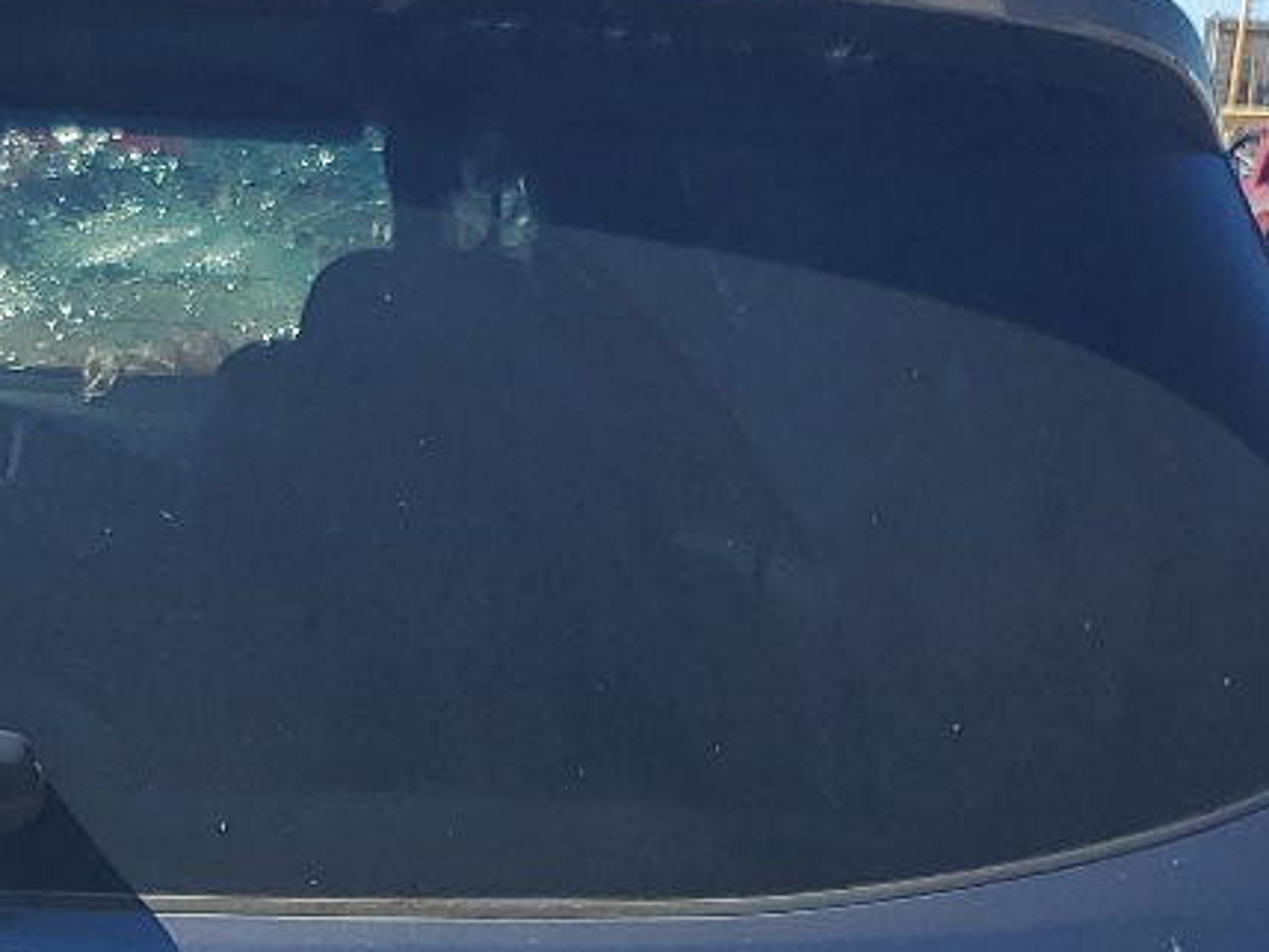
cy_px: 1121
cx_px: -6
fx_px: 3557
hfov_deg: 19.6
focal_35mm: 97
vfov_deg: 14.8
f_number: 1.5
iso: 50
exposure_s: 1/2000
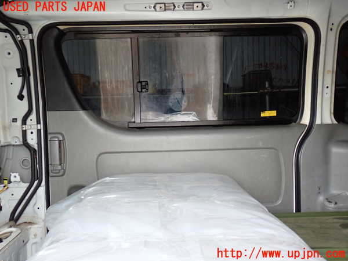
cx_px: 174
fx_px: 362
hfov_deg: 51.4
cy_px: 130
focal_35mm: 36
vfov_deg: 39.7
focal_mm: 6.37
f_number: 2.5
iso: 500
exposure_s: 1/40
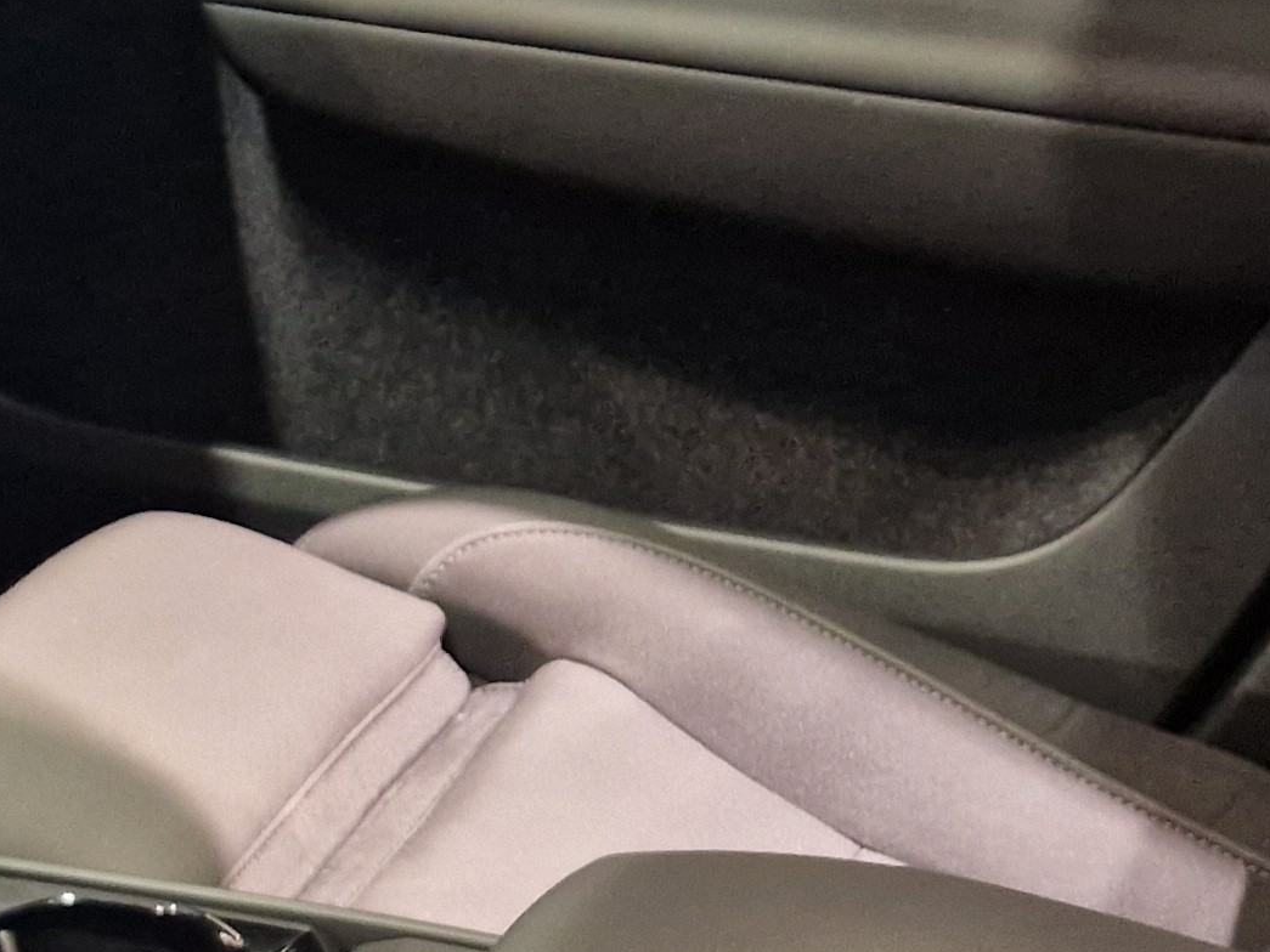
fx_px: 3229
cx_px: -594
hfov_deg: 19.6
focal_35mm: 88
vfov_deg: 16.5
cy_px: 882
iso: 500
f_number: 1.8
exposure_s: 1/100
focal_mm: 5.4
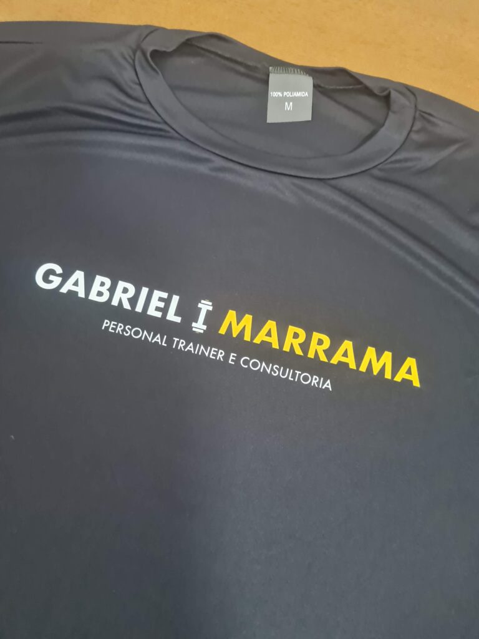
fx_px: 480
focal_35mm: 26
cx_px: 240
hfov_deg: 53.1
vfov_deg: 67.3
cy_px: 320
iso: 640
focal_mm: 5.4
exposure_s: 1/40
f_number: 1.8
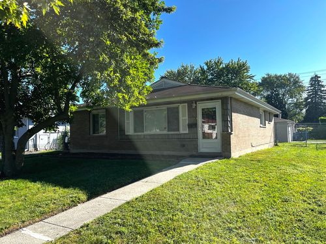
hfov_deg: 67.3
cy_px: 122
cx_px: 163
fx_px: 245
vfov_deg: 53.1
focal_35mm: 26
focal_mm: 5.1
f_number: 1.6
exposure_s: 1/1695
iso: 50
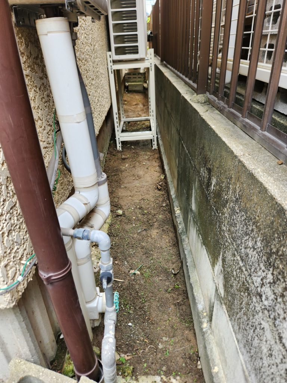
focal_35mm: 23
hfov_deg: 58.9
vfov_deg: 73.9
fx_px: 254
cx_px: 144
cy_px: 192
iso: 64
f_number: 1.8
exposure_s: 1/180
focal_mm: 5.4
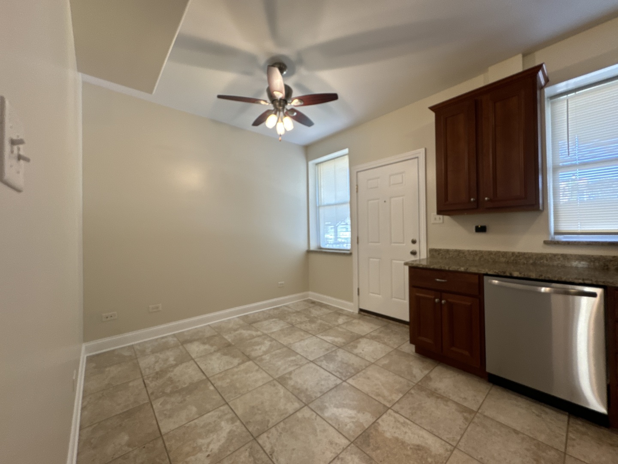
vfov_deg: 85.7
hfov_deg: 102.1
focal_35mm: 14
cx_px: 309
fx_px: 250
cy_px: 232
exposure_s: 1/60
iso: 160
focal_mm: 2.22
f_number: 2.2
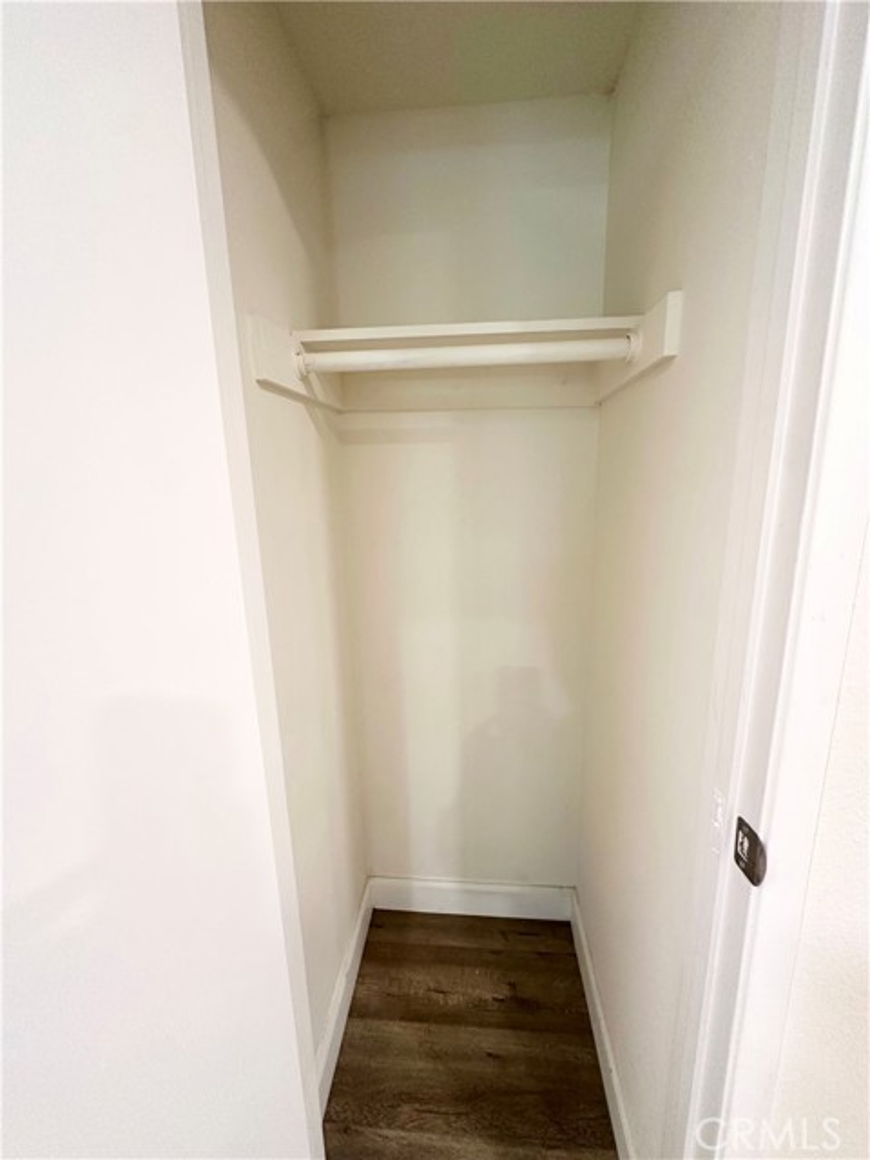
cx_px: 435
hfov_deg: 85.7
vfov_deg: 102.1
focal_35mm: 14
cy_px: 580
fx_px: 469
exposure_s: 1/60
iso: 200
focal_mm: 2.22
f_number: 2.2
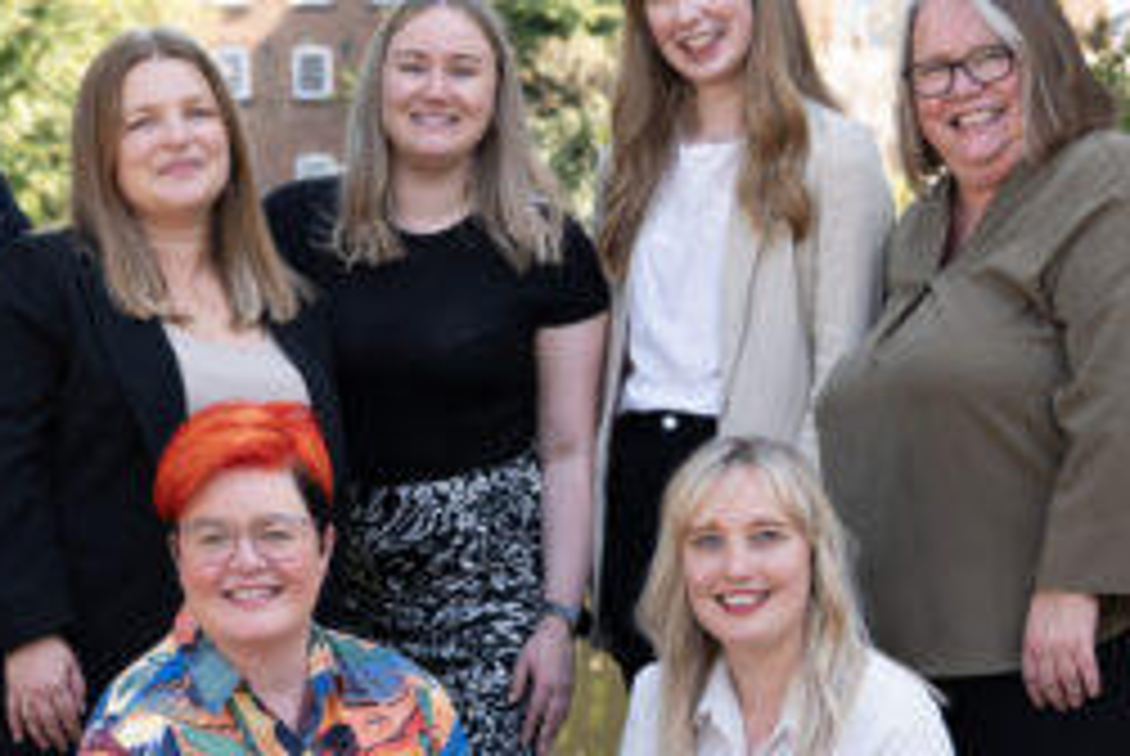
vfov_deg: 13.0
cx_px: 428
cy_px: 648
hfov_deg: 19.4
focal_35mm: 105
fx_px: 3300
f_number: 4
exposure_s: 1/100
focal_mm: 44
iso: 100
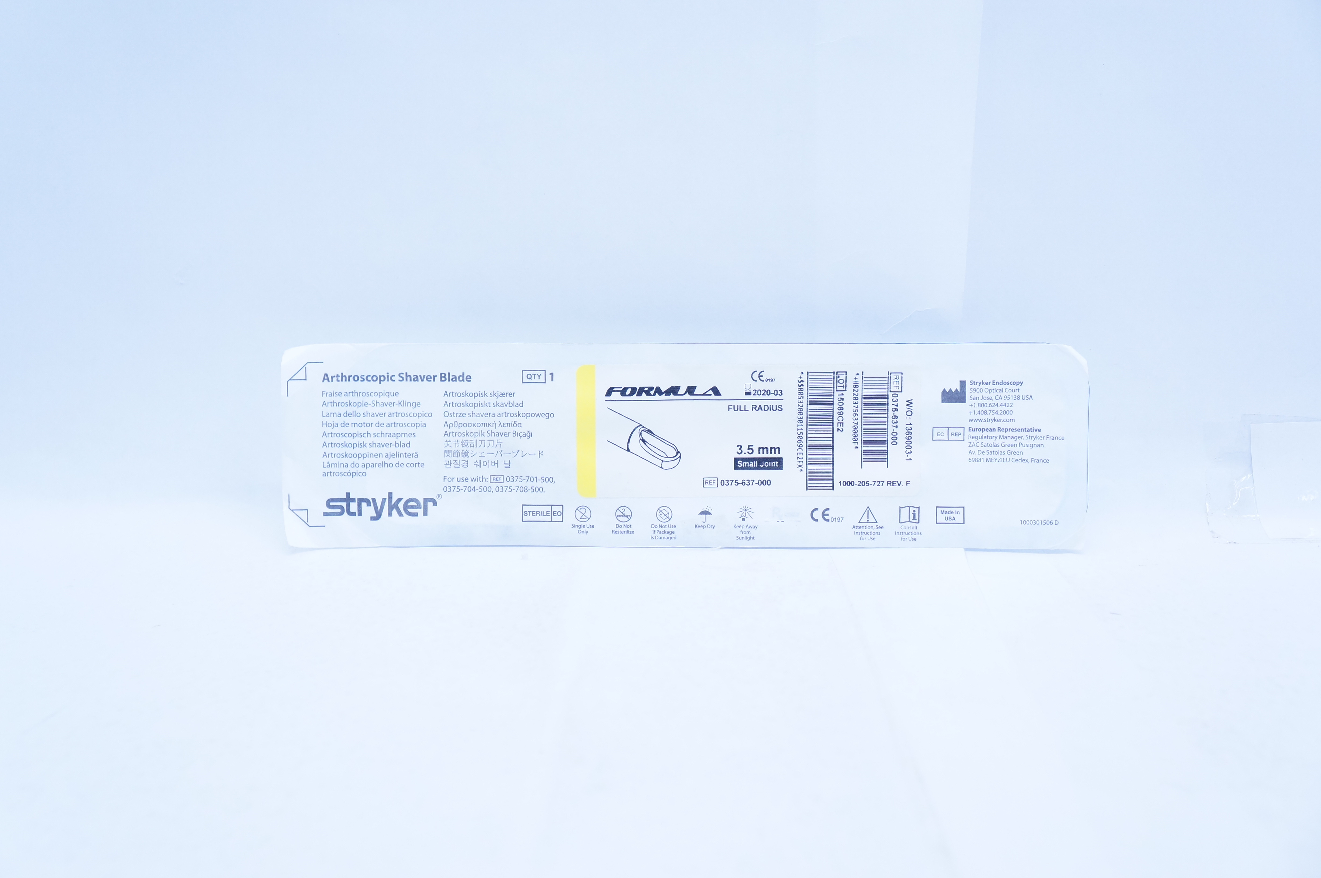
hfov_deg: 48.0
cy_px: 439
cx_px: 660
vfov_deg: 32.9
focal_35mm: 40
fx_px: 1485
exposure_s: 1/200
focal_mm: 27
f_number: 4.5
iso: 800
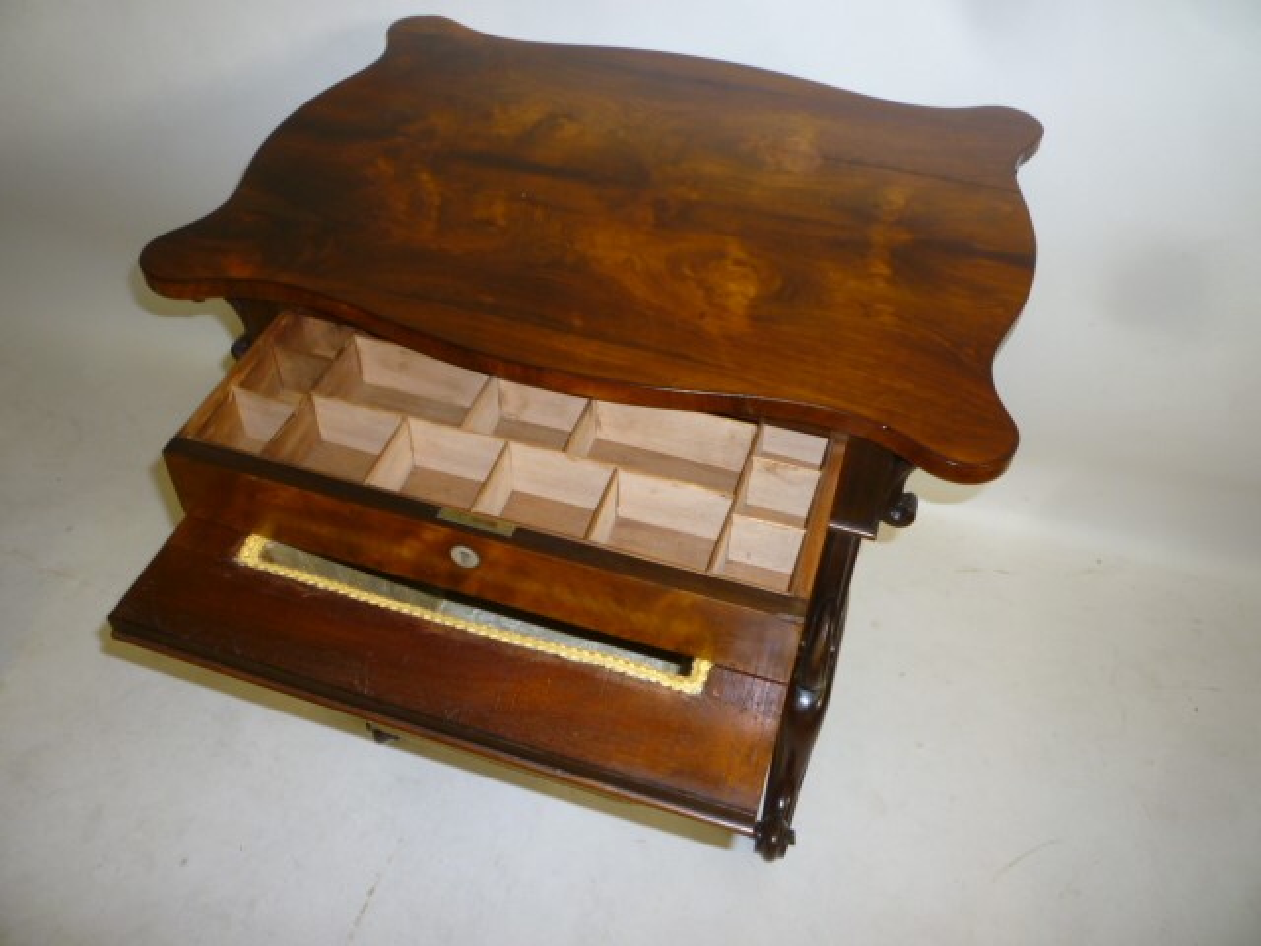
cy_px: 473
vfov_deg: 48.2
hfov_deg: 61.7
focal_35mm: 29
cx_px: 630
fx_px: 1056
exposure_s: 1/30
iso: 100
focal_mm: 5.2
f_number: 3.3
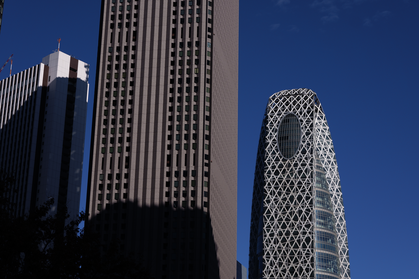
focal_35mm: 70
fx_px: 815
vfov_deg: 19.5
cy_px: 140
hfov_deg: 28.8
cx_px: 210
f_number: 8
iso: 100
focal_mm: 70
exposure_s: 1/800
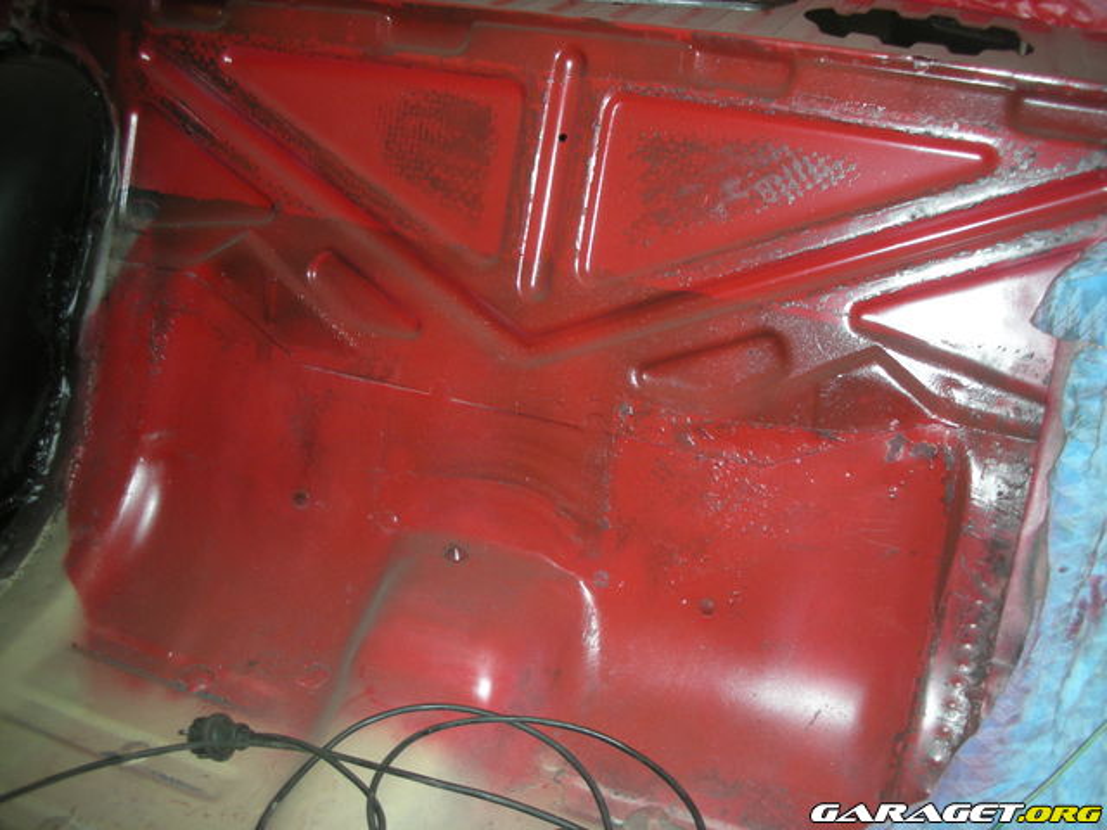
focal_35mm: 35
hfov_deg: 52.6
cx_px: 554
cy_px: 415
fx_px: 1119
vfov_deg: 40.7
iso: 73
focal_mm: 5.8
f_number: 2.8
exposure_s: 1/60
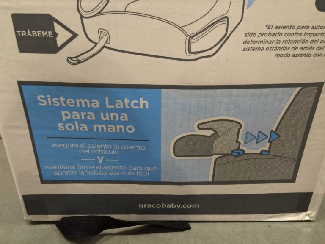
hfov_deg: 61.7
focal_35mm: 29
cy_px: 122
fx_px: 272
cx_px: 162
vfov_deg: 48.2
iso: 125
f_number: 2.2
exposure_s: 1/30
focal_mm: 4.15
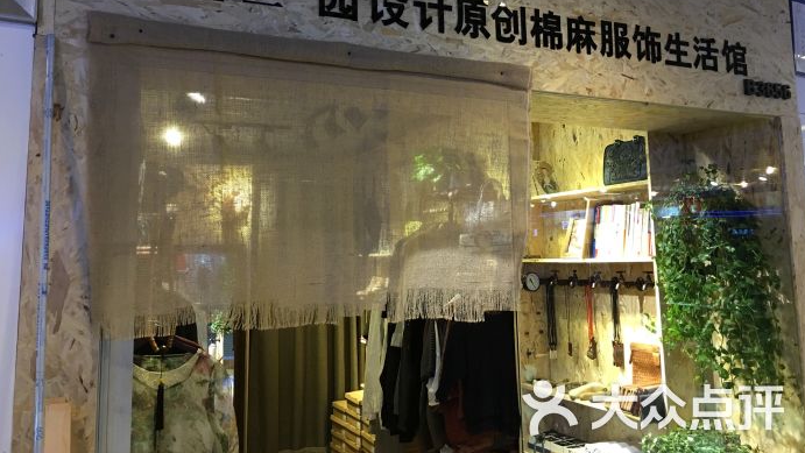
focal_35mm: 32
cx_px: 407
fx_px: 683
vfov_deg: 36.4
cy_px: 162
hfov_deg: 61.0
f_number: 2.2
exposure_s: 1/17
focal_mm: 4.15
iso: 80
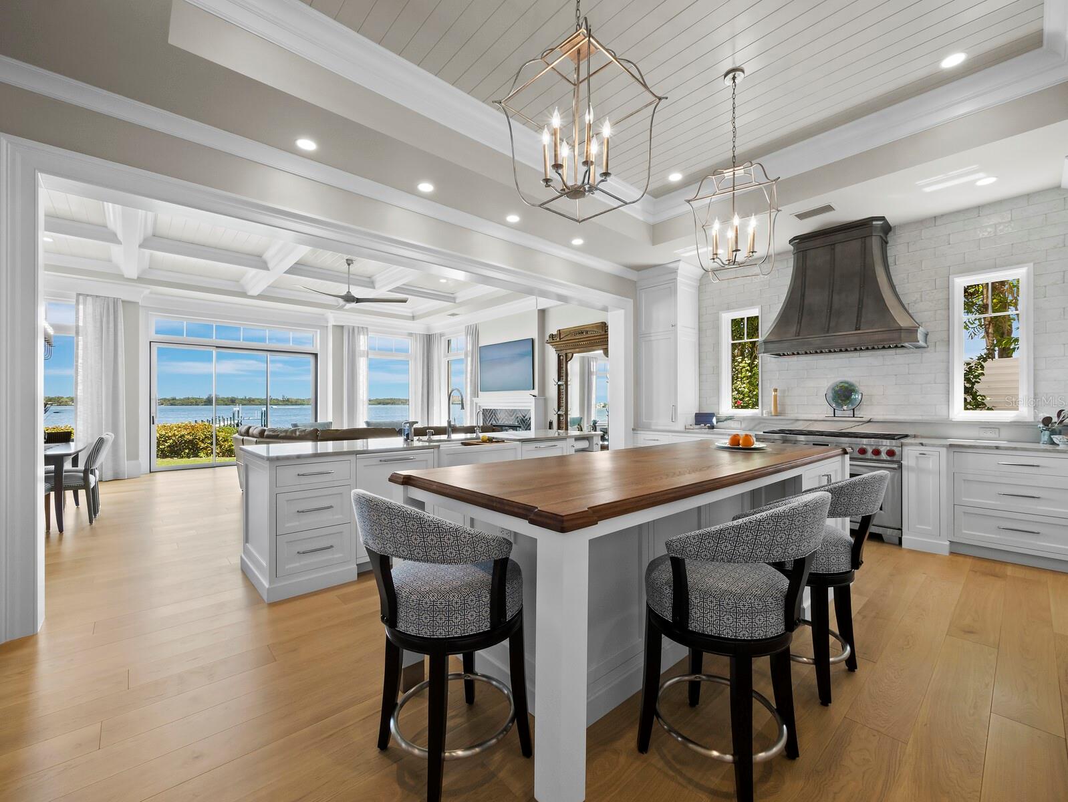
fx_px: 432
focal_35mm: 14
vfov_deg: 85.7
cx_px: 534
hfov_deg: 102.0
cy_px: 401
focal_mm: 7
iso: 400
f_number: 11
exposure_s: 1/6
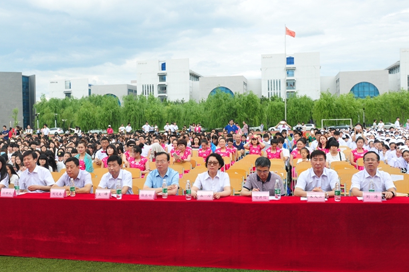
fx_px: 454
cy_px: 135
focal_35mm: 40
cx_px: 185
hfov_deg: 48.4
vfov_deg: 33.3
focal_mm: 24
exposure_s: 1/200
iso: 250
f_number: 8
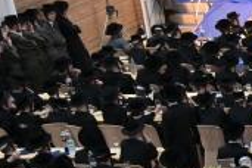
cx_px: 578
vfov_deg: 9.2
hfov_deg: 11.9
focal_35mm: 144
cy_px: 281
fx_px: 1008
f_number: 4
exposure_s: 1/320
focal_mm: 24
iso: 640
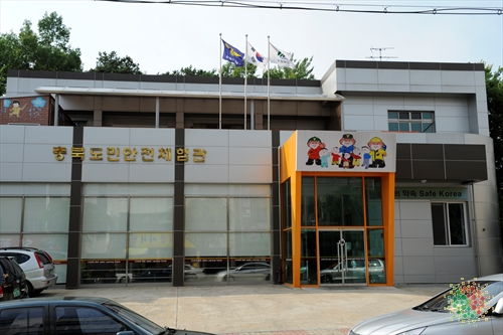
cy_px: 168
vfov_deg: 33.4
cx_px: 252
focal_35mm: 40
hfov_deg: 48.5
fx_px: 559
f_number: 11
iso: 400
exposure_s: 1/400
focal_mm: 40
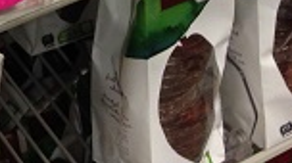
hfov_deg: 14.3
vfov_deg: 8.0
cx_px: -119
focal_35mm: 142
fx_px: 1098
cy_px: -192
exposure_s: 1/20
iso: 125
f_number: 2.4
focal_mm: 4.12
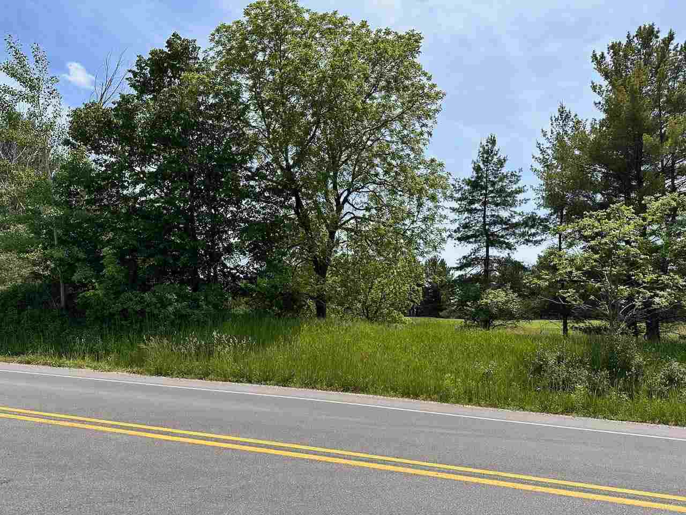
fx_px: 476
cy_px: 258
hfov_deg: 71.6
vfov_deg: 56.8
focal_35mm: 24
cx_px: 343
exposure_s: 1/3717
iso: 80
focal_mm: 6.86
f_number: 1.78
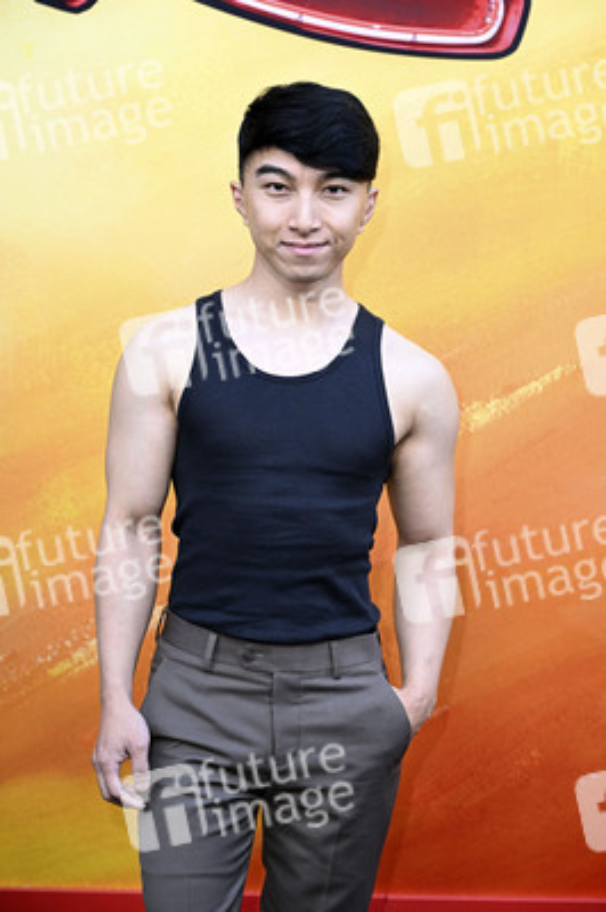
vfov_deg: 24.5
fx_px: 2099
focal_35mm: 83
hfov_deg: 16.4
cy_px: 456
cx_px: 303
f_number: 5.6
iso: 1250
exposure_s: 1/200
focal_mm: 83
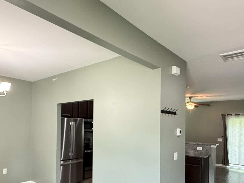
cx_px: 99
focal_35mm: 28
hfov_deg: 62.9
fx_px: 197
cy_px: 126
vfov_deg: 48.7
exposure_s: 1/60
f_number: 2.2
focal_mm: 2.22
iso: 500
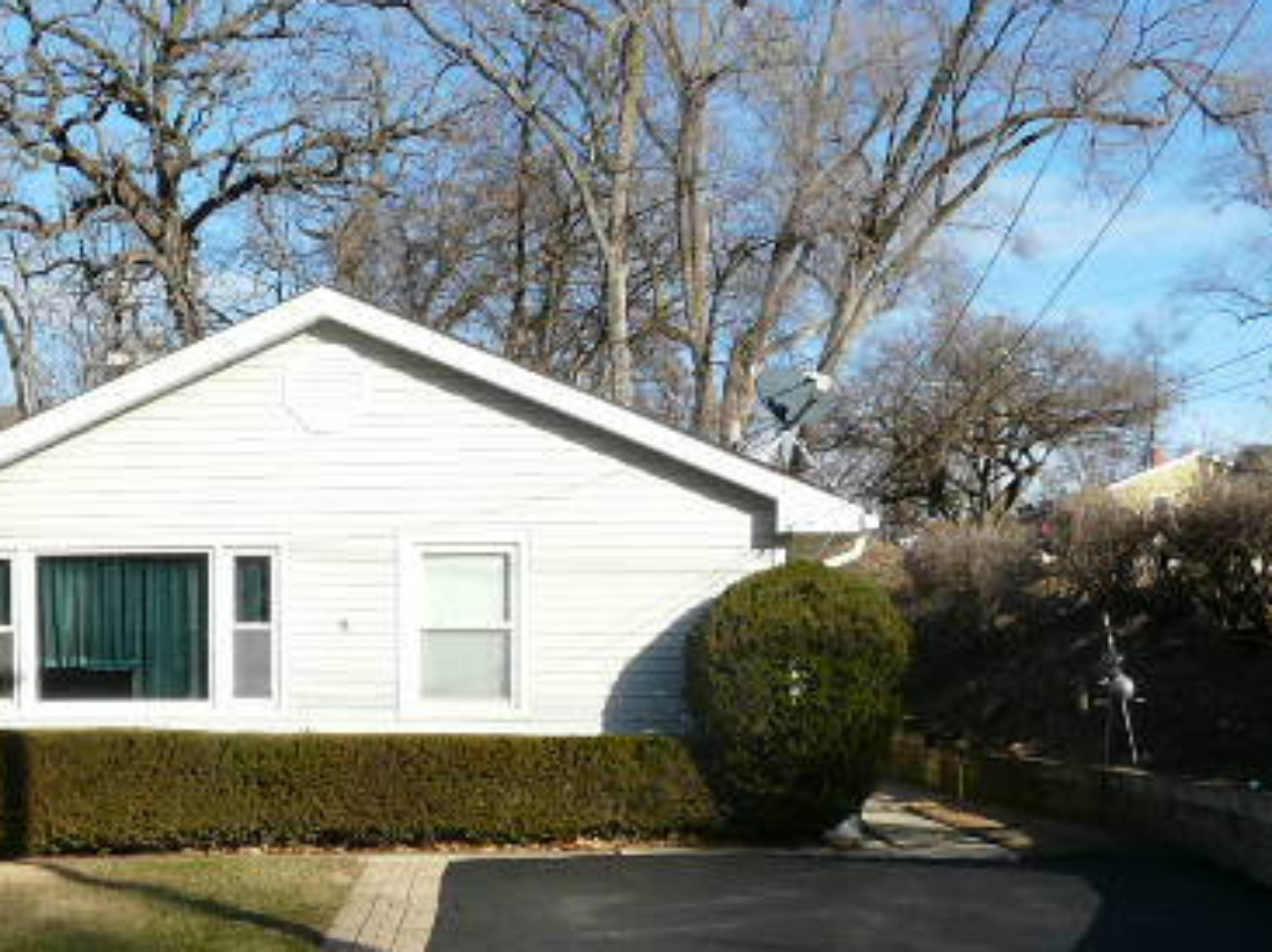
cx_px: 375
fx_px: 1799
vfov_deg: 29.0
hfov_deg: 38.3
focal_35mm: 49
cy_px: 764
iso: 100
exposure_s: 1/320
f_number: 5.6
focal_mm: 4.6
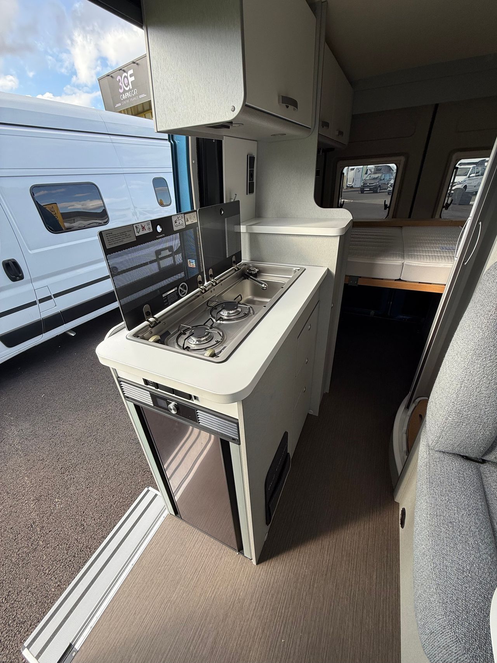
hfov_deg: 85.7
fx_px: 268
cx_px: 248
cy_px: 332
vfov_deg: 102.1
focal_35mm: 14
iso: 50
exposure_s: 1/262
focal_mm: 2.22
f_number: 2.2
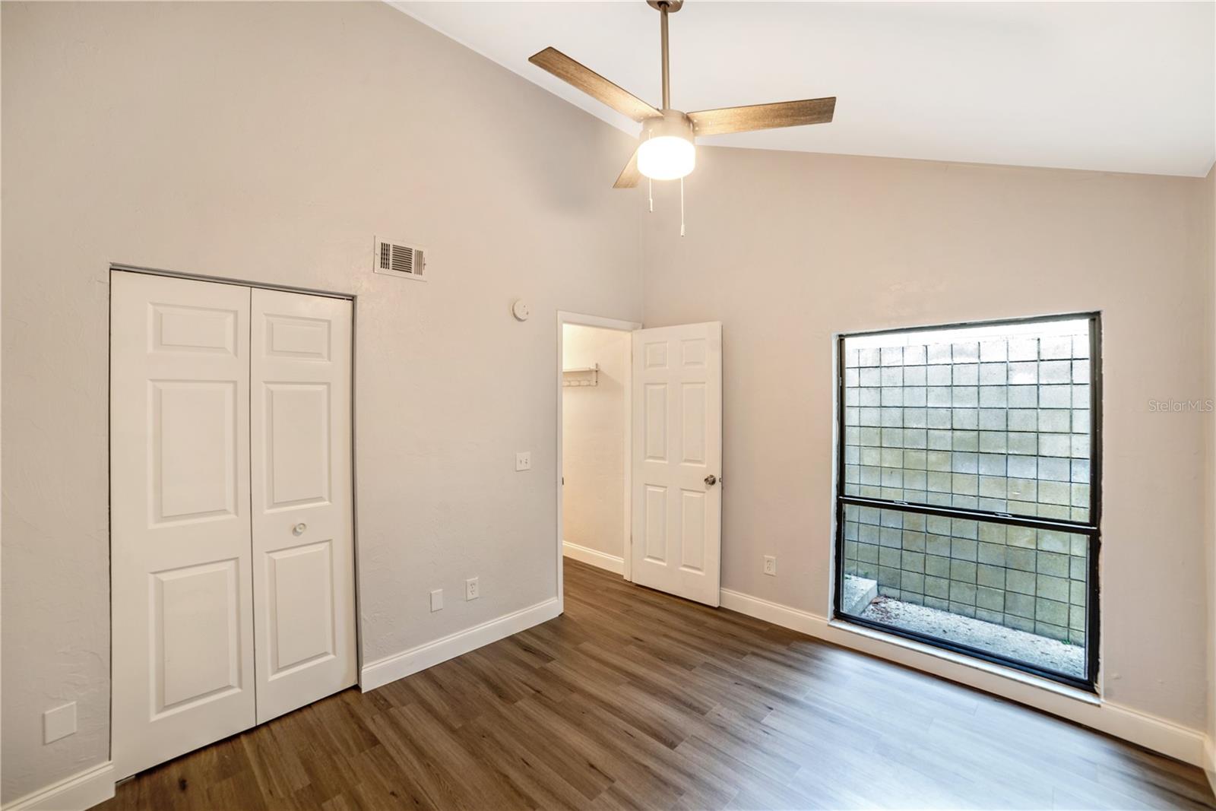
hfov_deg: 104.2
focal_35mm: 14
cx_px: 608
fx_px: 473
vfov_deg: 81.2
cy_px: 406
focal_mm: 14
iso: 100
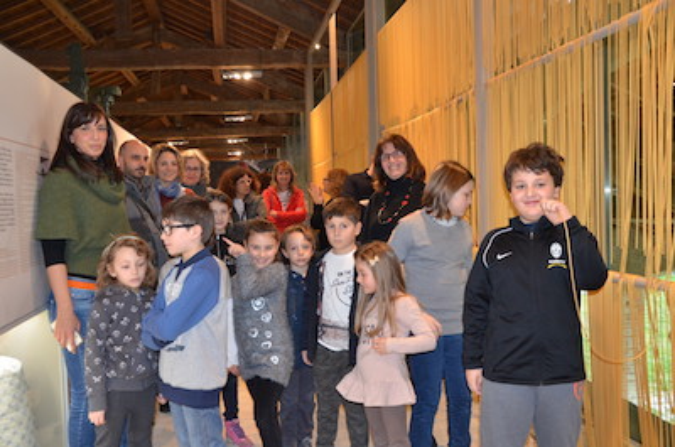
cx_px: 338
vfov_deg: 39.8
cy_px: 224
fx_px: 618
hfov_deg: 57.3
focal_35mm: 33
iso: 800
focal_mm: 22
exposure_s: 1/60
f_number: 3.8
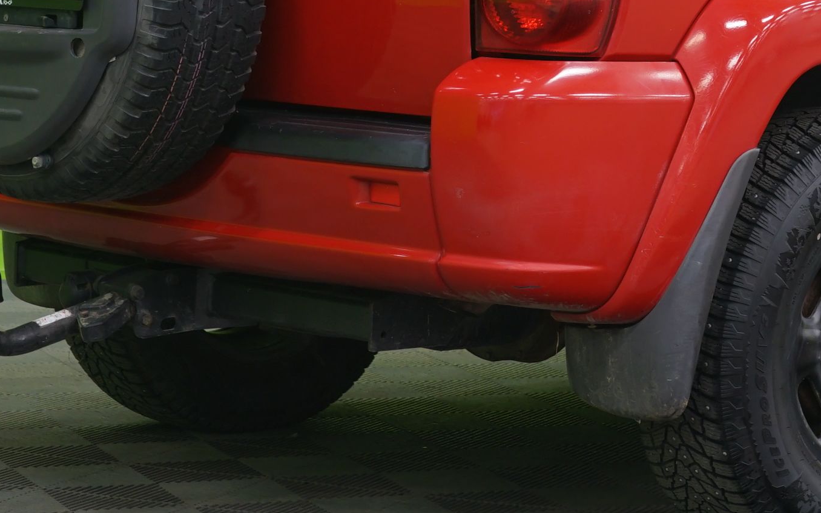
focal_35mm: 142
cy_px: -44
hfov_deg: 14.5
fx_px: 3177
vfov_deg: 9.1
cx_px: 830
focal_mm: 48
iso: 400
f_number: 4.5
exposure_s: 1/6
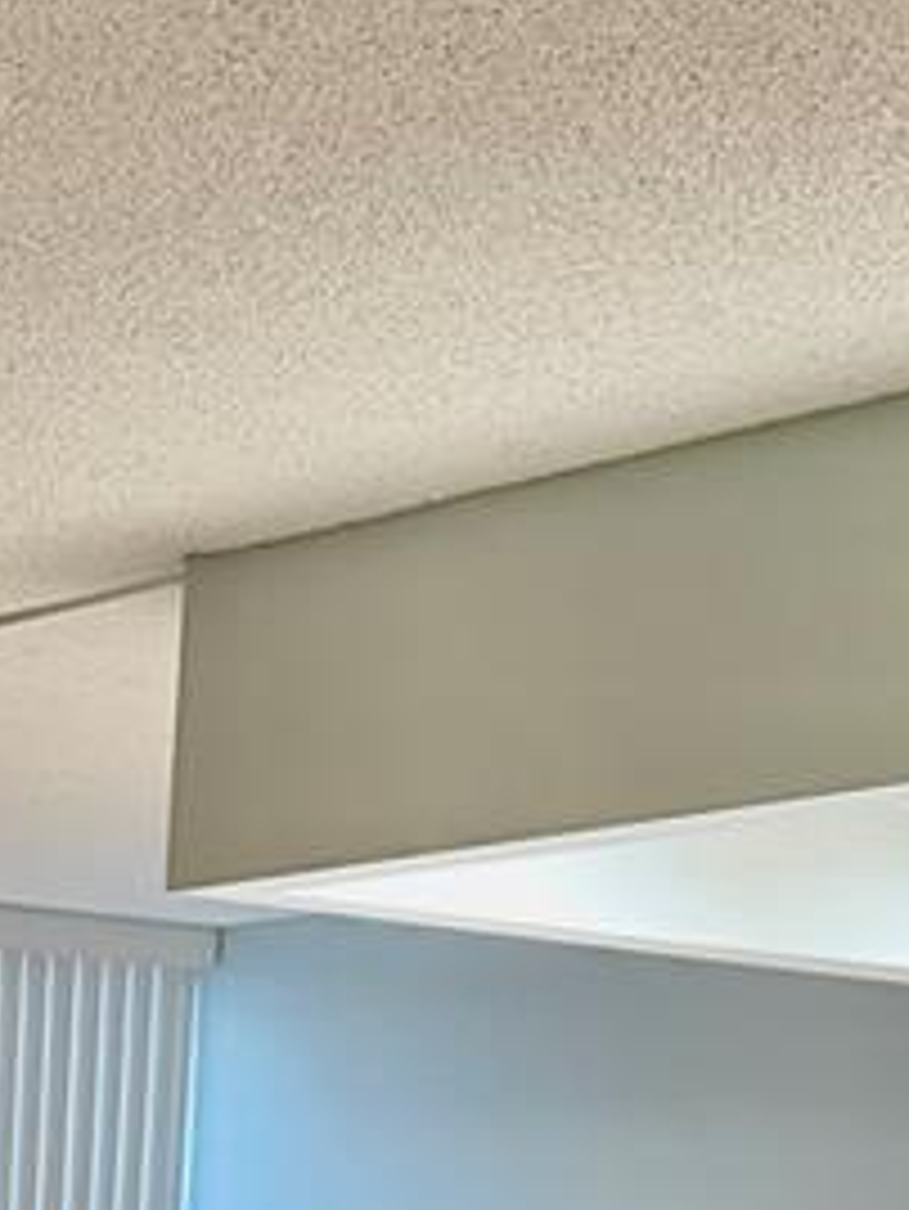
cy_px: 2604
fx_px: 3743
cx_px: -400
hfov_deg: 13.2
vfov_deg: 14.4
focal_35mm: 107
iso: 1000
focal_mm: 6.76
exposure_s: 1/40
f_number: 1.78
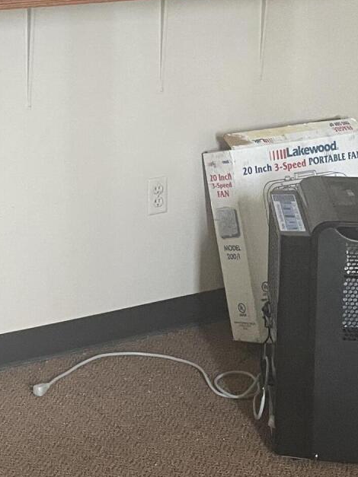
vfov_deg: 23.2
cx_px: -22
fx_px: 1145
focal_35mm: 83
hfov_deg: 17.3
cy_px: 98
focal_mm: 4.2
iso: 200
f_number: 1.6
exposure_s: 1/60
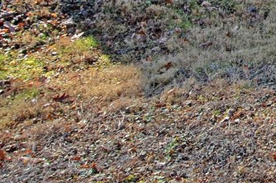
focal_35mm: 83
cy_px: -135
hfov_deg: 21.5
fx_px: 635
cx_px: 382
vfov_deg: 14.6
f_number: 7.1
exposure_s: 1/200
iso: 200
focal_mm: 12
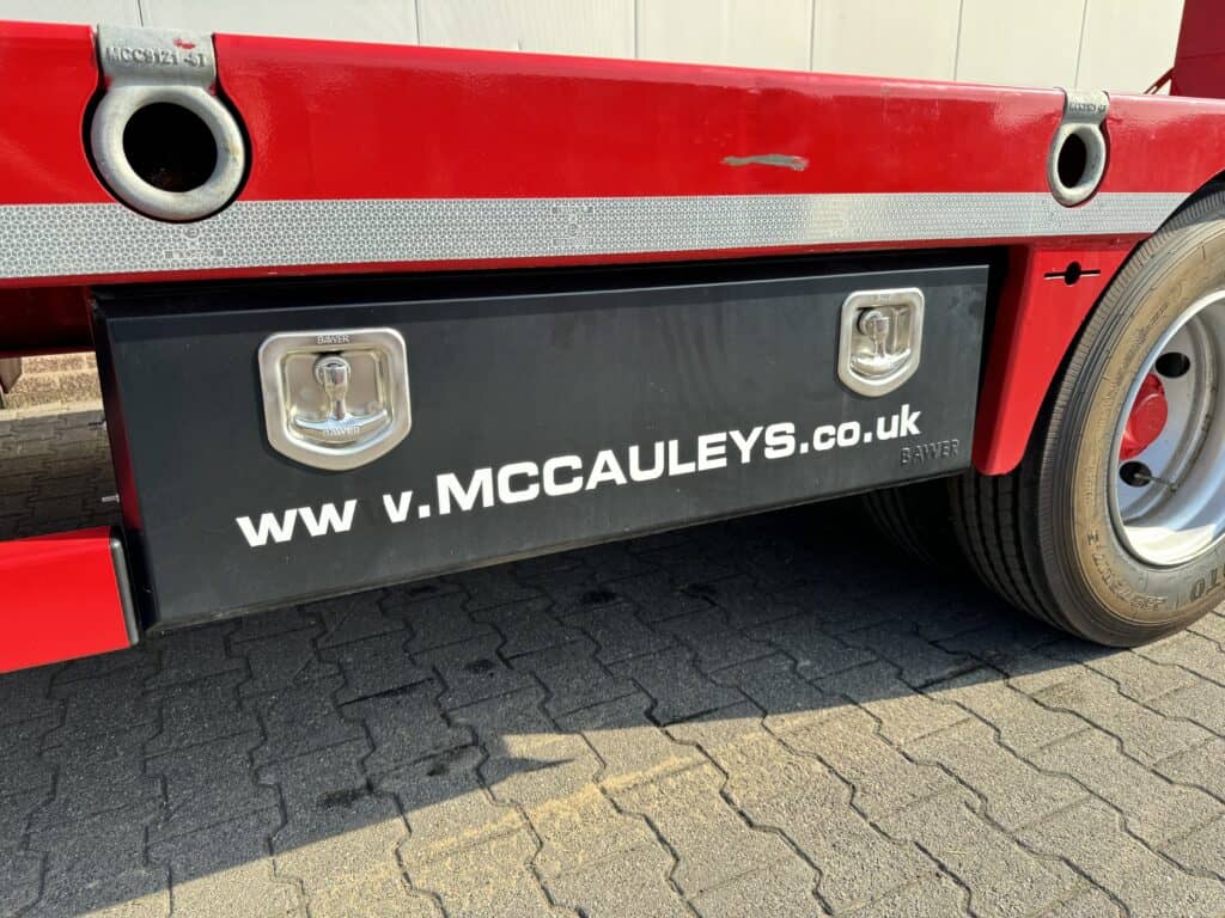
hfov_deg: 71.6
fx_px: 849
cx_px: 612
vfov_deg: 56.8
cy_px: 459
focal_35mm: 24
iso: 80
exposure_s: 1/495
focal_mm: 6.76
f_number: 1.78
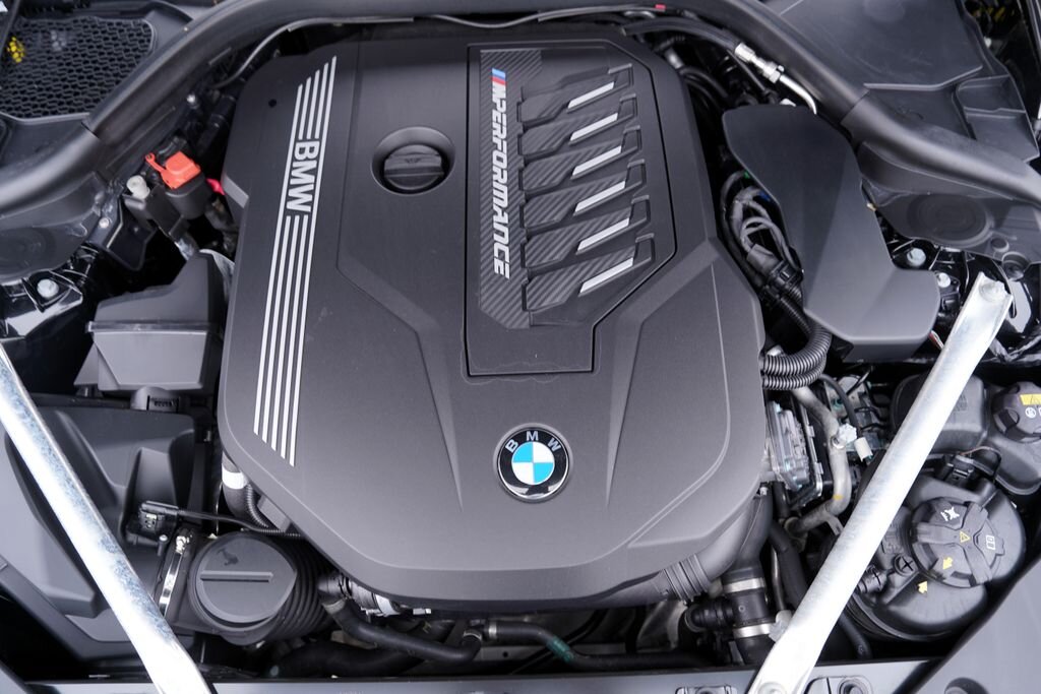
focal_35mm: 24
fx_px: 694
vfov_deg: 53.1
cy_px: 347
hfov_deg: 73.7
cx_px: 520
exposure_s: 1/50
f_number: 3.5
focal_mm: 24
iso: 100
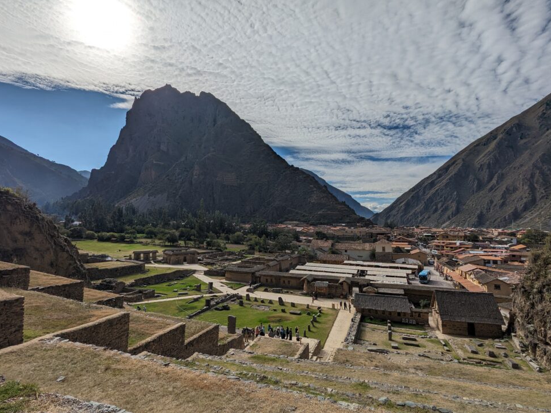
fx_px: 271
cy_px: 208
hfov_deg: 91.0
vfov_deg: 74.7
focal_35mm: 17
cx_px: 272
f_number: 2.2
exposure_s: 1/7143
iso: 31
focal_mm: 2.35
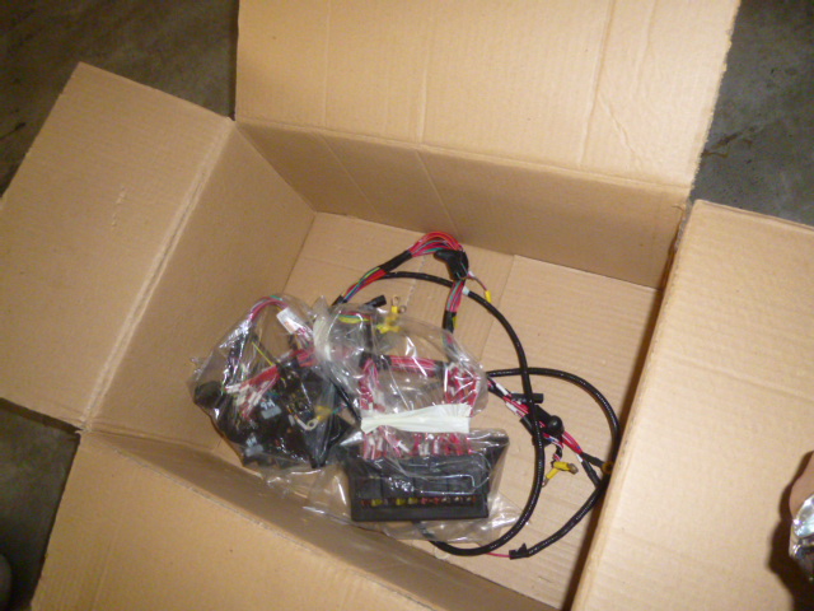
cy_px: 306
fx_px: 588
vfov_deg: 54.9
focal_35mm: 25
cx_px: 407
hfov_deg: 69.4
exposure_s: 1/60
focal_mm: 4.5
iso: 400
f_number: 3.1
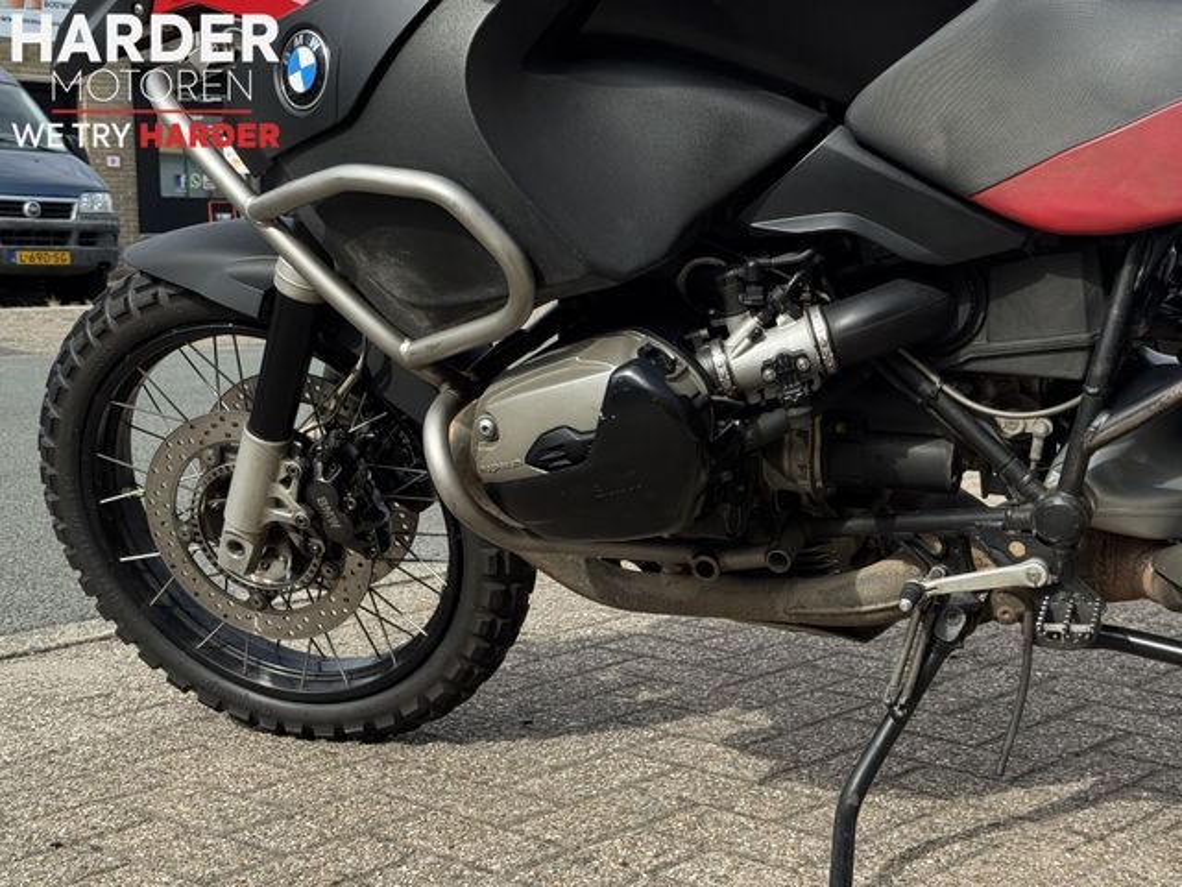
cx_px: 591
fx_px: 1639
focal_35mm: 48
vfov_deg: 30.3
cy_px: 444
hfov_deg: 39.7
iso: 64
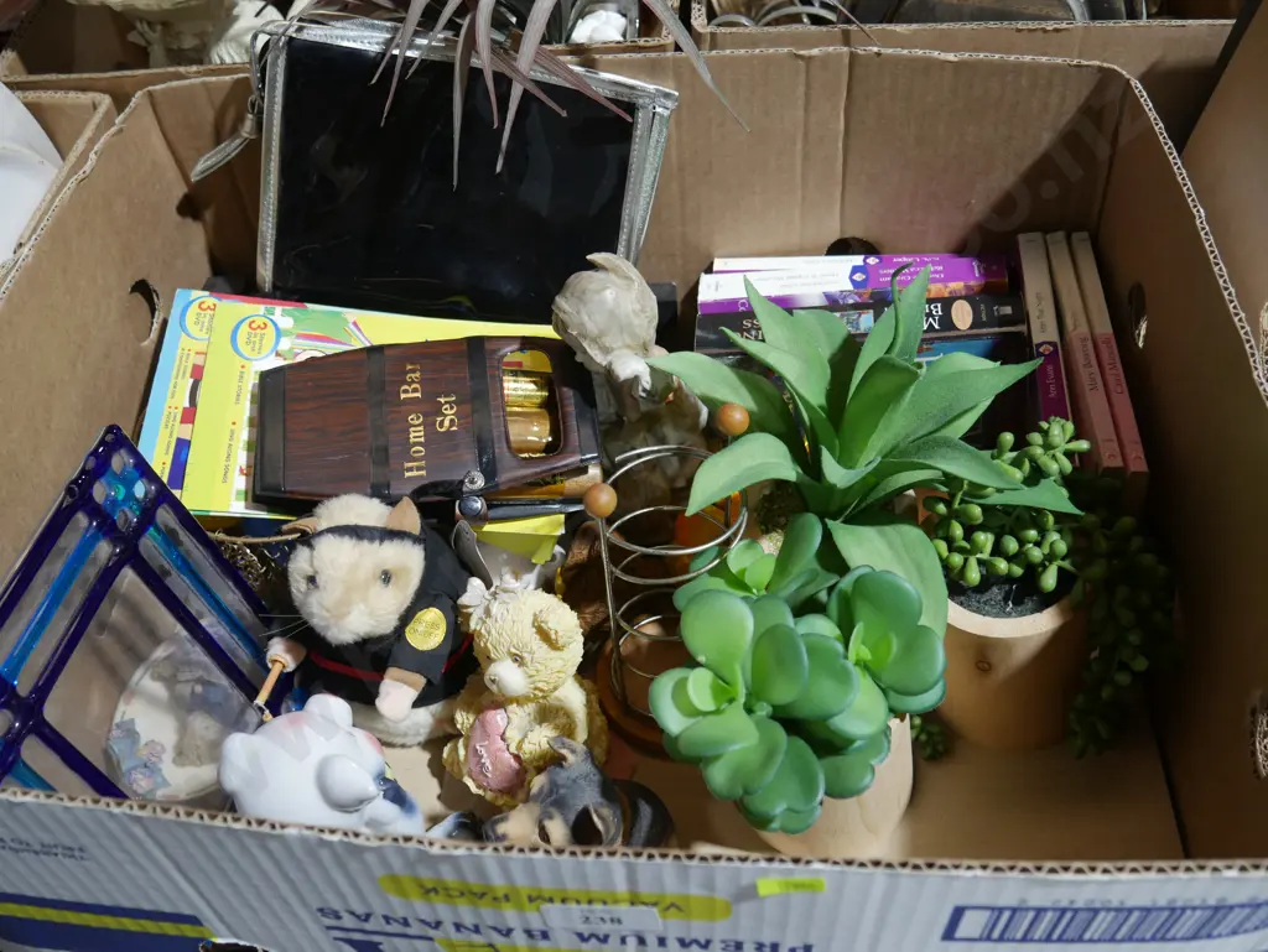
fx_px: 1246
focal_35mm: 34
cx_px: 634
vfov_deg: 41.8
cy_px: 476
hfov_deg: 53.9
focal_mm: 17
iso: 400
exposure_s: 1/60
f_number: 4
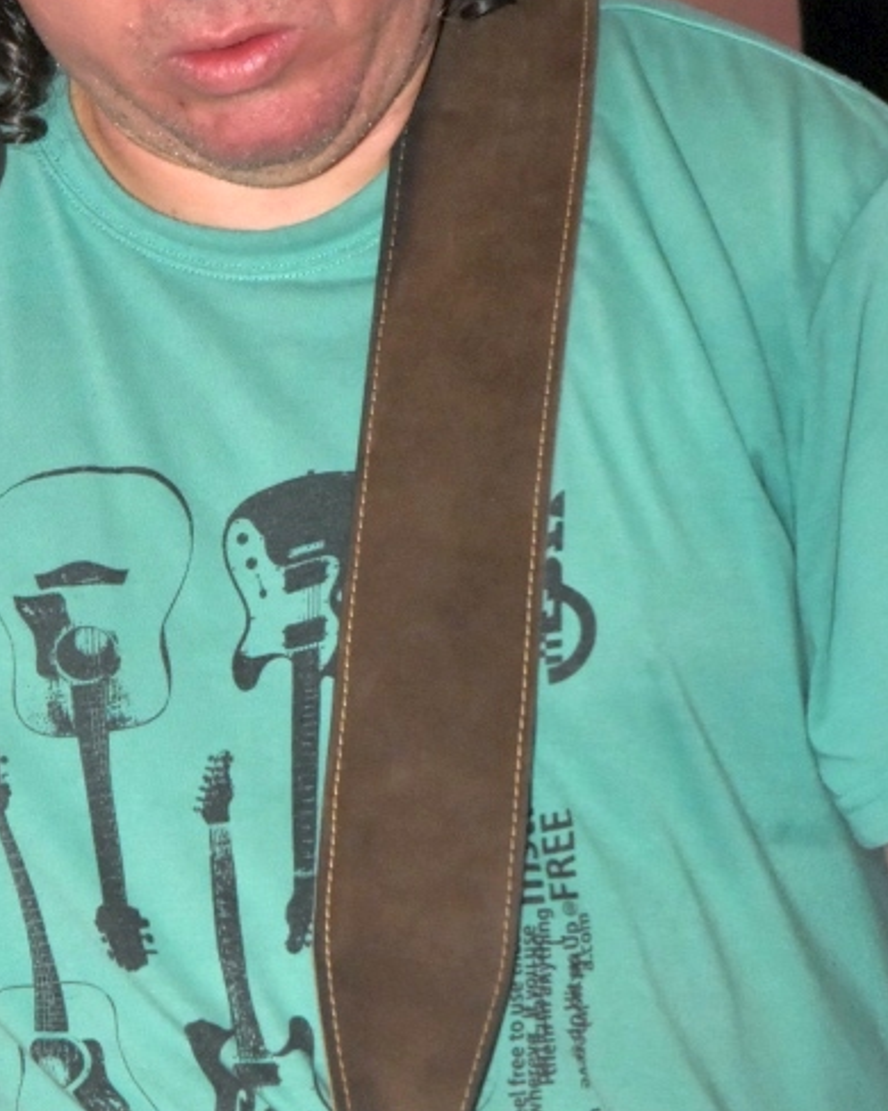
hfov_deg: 5.3
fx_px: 9563
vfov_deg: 6.6
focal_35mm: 291
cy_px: 403
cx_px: 269
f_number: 10
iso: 3200
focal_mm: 105
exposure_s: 1/60
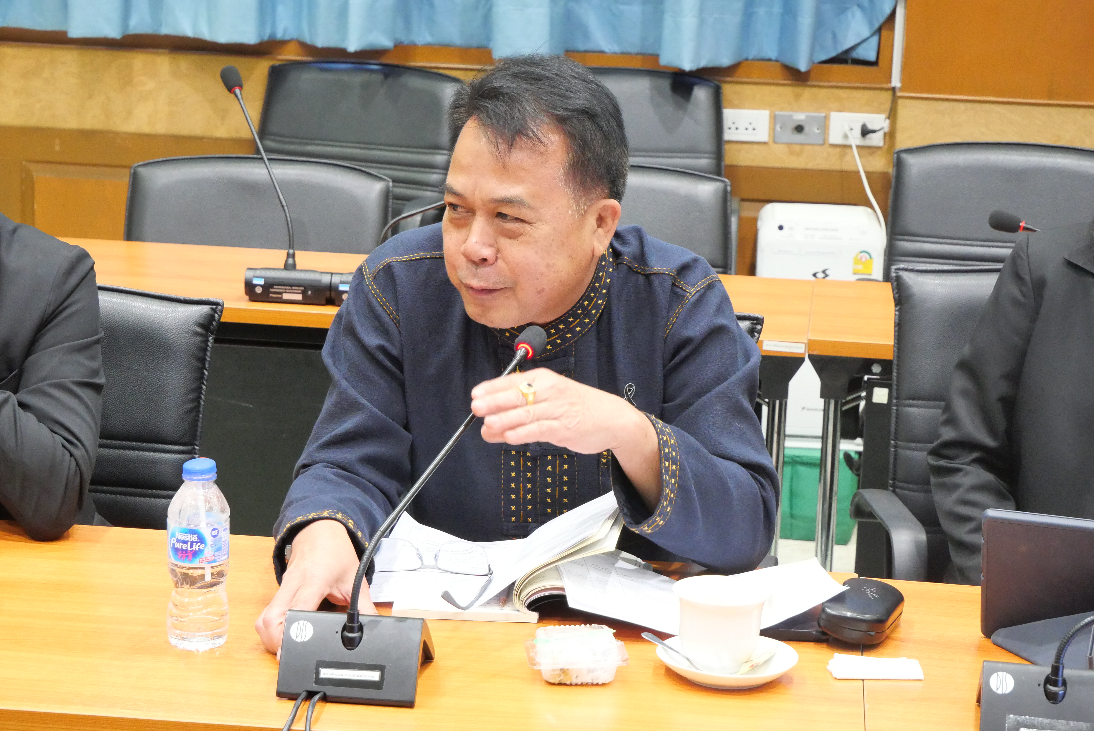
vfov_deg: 15.4
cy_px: 366
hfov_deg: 22.9
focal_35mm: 89
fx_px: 2706
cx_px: 547
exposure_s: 1/25
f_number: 5.6
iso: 3200
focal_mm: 43
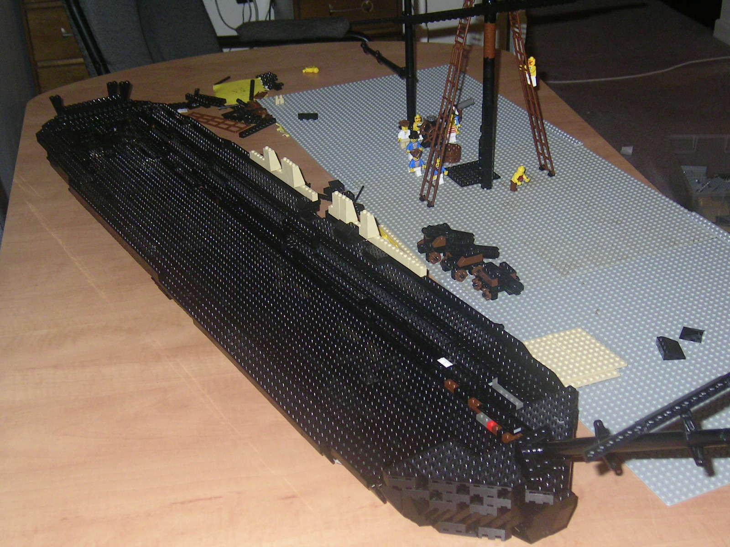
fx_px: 1012
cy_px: 274
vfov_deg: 30.3
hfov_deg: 39.7
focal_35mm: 48
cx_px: 365
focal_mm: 7.5
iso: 100
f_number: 3.4
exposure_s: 1/40.3
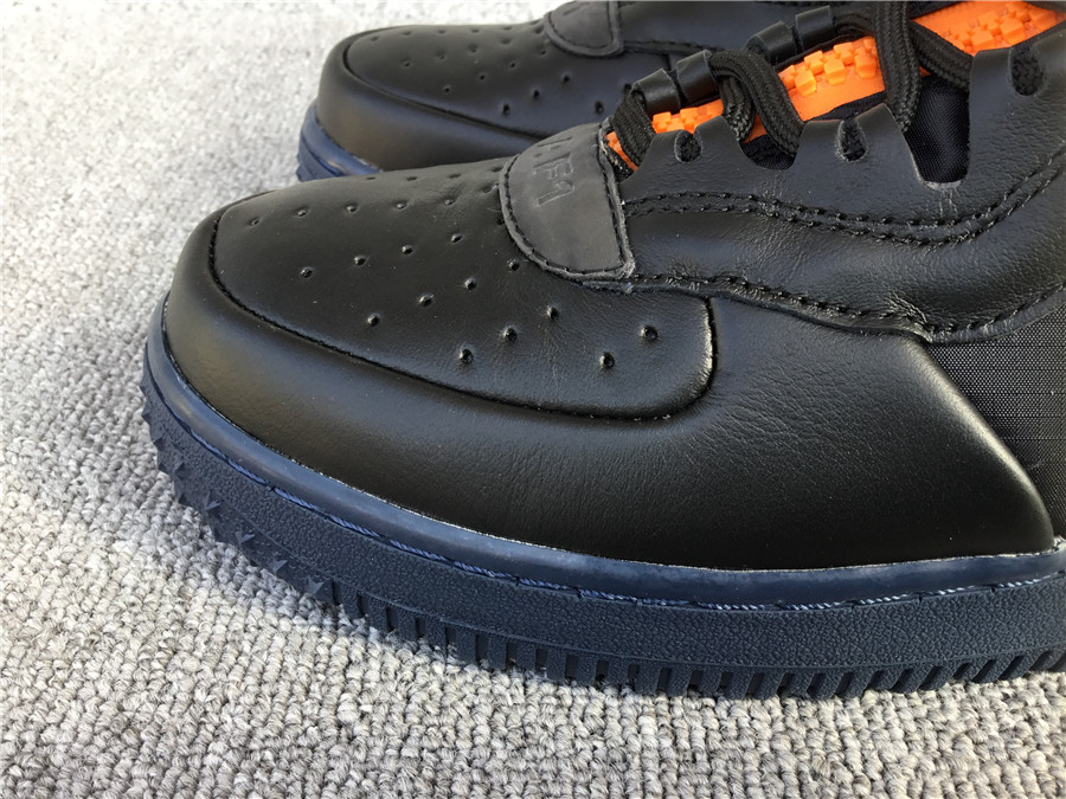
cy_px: 400
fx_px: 955
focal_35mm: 31
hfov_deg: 58.4
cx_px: 533
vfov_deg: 45.4
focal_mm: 3.3
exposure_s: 1/100
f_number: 2.4
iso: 32
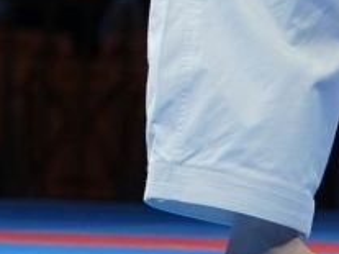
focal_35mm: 938
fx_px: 9181
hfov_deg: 2.1
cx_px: -427
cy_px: -272
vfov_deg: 1.6
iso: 640
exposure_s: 1/500
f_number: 2.8
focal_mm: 112
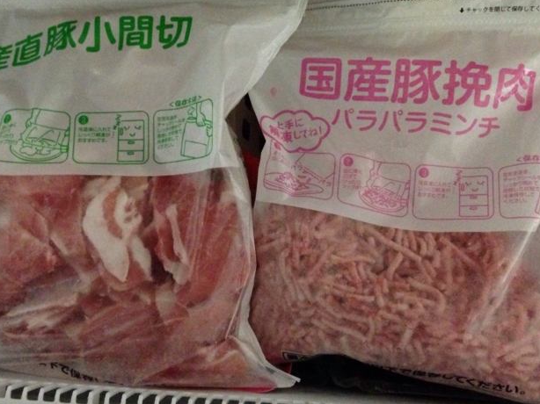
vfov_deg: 33.6
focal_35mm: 43
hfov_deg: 43.8
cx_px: 242
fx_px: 671
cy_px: 191
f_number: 2.4
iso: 800
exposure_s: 1/15
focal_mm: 4.12
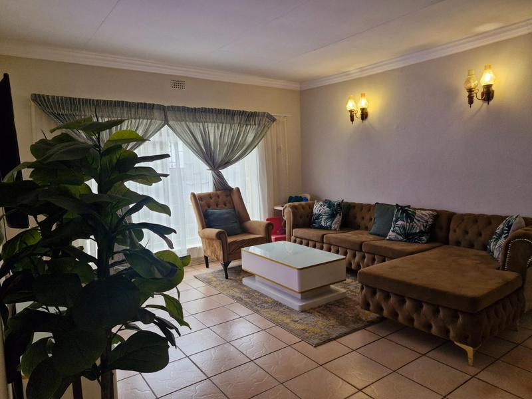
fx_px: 353
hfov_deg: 73.9
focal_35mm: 23
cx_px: 266
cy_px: 200
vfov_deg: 58.9
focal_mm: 5.54
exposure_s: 1/100
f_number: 1.8
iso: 320
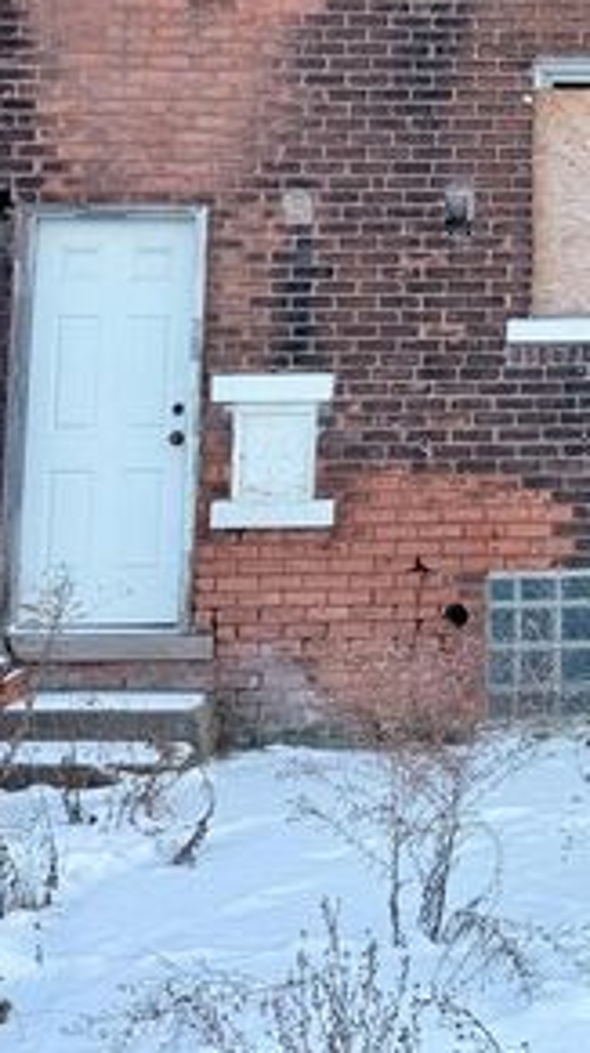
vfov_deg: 33.8
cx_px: 713
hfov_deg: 18.9
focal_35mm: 60
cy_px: 190
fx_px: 1674
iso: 80
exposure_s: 1/277
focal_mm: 6.76
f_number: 1.78
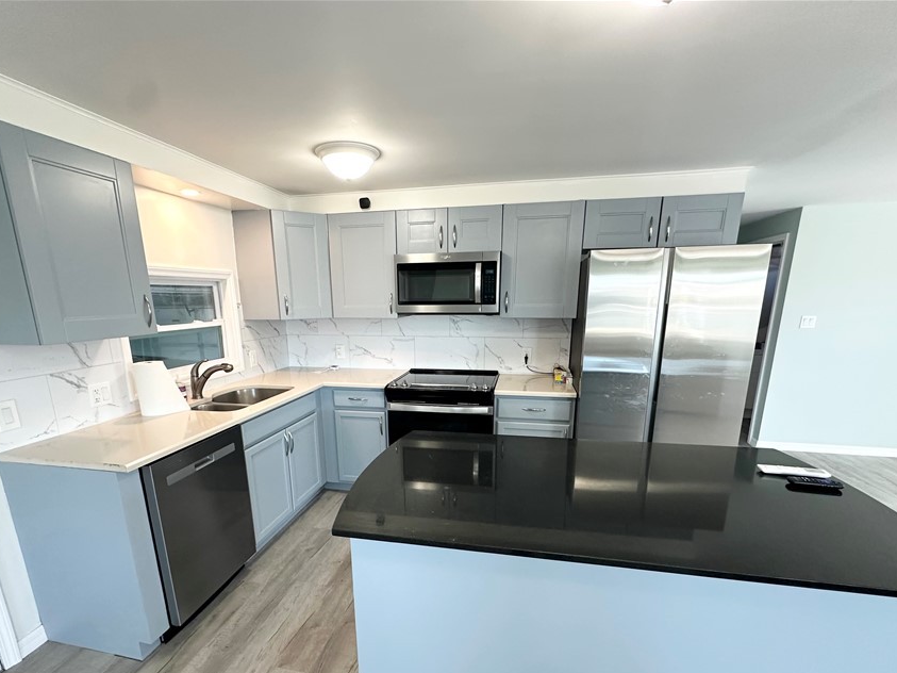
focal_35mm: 17
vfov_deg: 73.8
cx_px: 427
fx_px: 440
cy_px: 408
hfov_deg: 91.0
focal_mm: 2.22
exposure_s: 1/120
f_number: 2.2
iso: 200
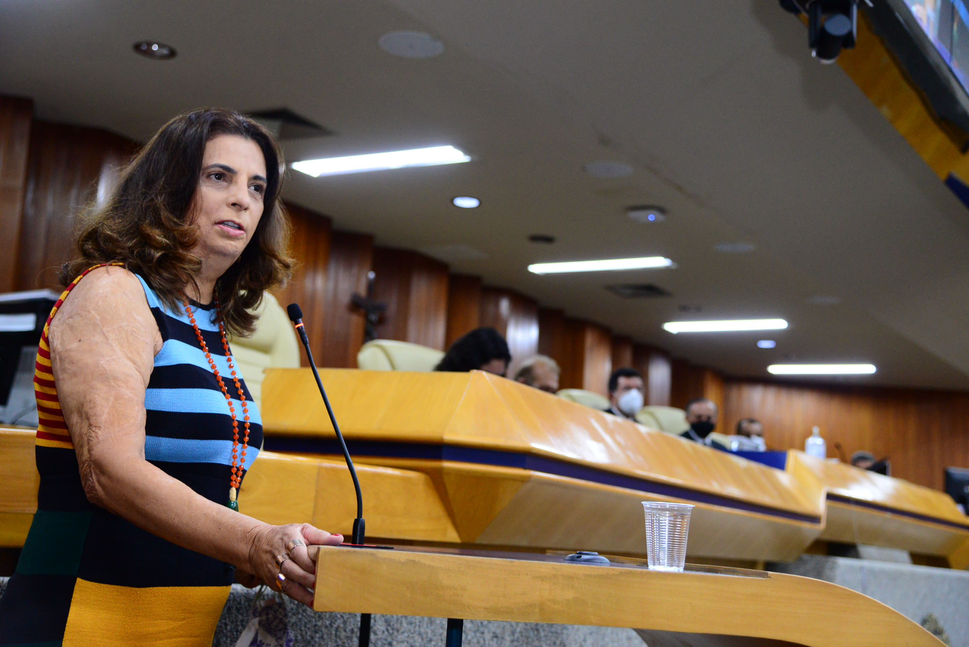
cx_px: 484
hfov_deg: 41.1
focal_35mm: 48
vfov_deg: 28.1
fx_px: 1292
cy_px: 324
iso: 2500
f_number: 4
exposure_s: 1/100
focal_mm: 48
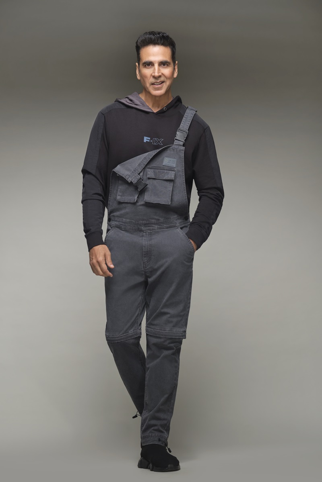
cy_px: 241
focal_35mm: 75
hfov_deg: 18.2
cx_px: 161
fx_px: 1006
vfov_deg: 27.0
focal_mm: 50
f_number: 6.4
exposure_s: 1/125
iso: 125
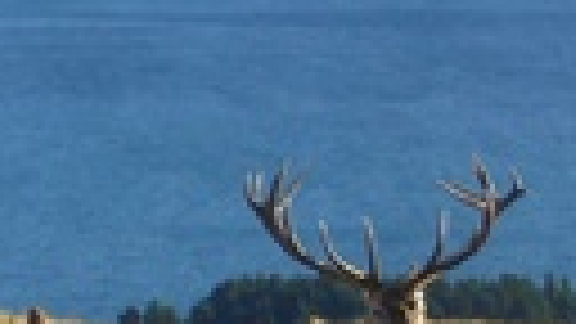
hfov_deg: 5.5
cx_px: 166
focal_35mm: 392
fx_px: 5987
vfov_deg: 3.1
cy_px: -14
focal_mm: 17.4
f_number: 5
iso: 80
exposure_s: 1/200
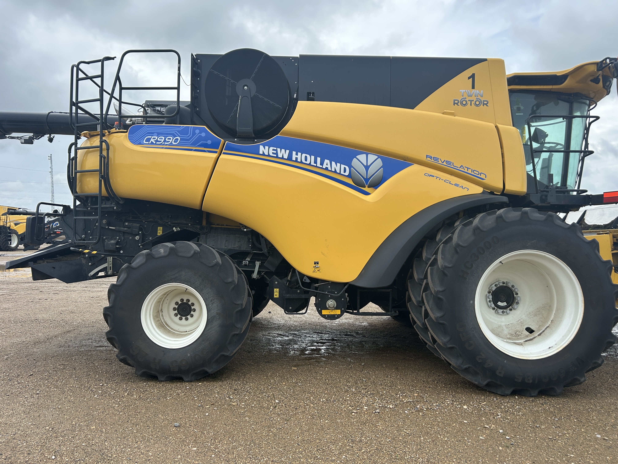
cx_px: 309
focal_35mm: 26
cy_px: 232
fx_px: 464
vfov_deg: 53.1
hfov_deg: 67.3
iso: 50
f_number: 1.5
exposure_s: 1/1934
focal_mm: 5.7
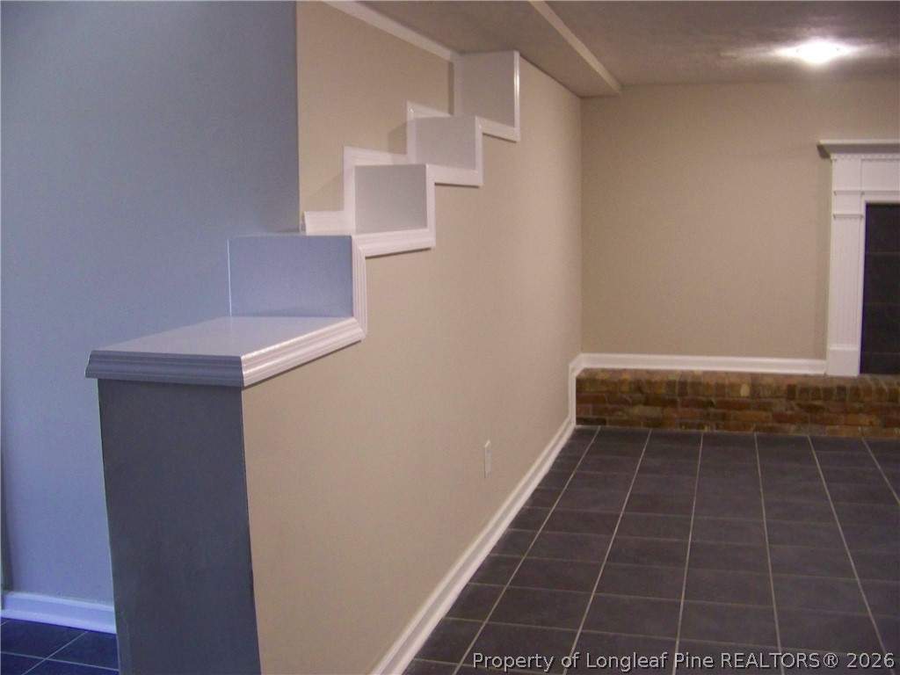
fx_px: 936
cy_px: 338
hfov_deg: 51.4
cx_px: 450
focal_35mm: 36
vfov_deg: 39.7
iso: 250
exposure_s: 1/30
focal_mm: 5.85
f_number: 2.8
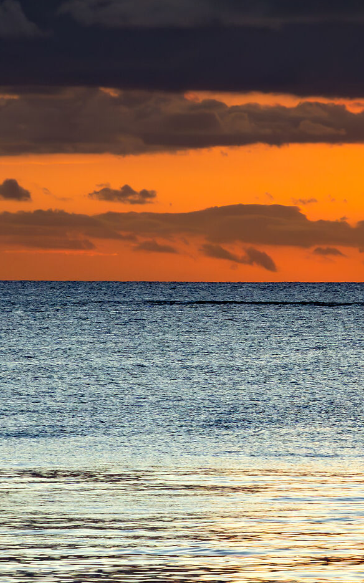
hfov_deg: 2.3
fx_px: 9118
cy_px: 306
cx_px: 353
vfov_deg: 3.7
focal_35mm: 574
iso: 400
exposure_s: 1/250
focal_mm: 146.3
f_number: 8
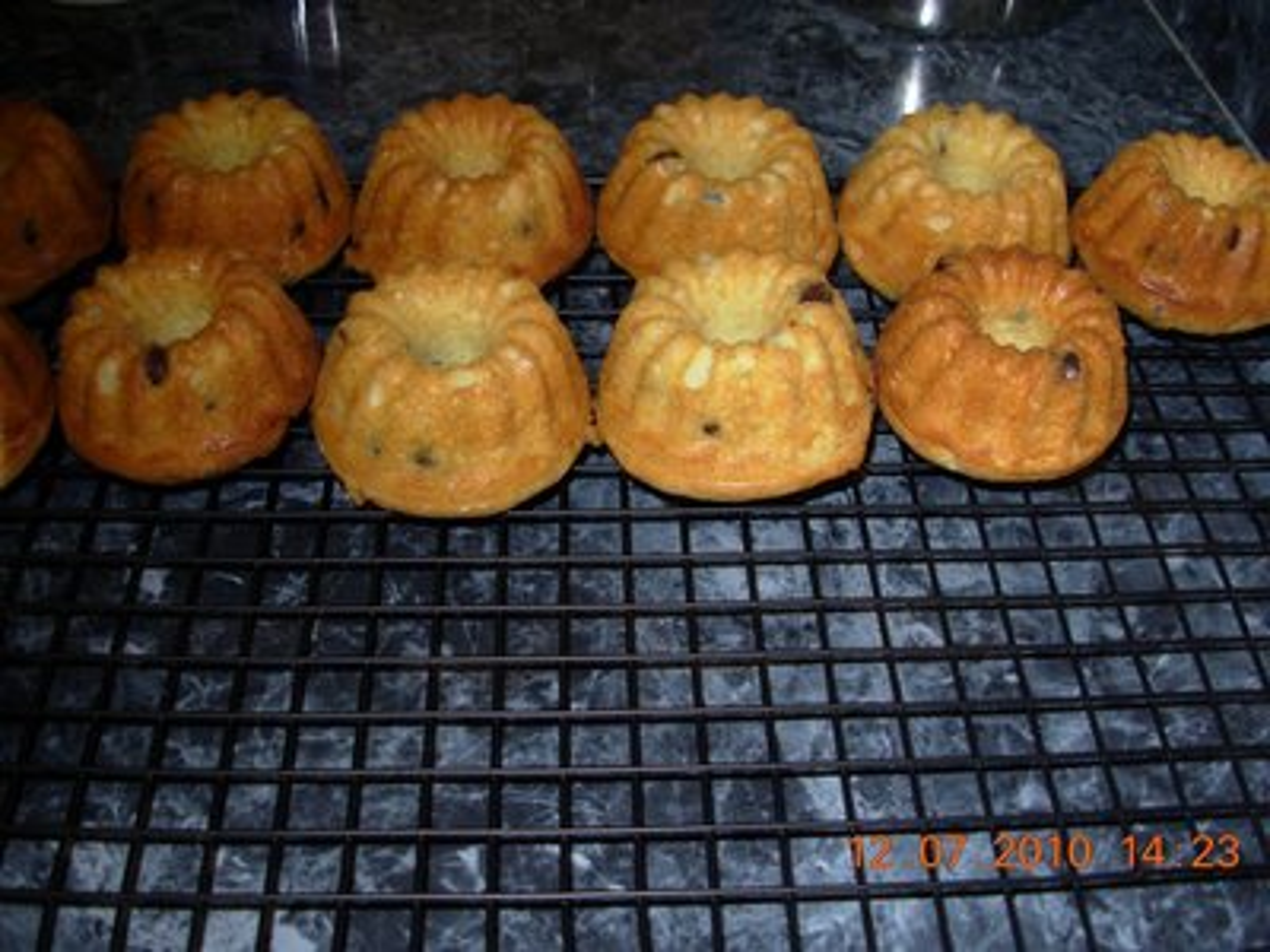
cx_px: 635
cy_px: 476
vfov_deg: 37.7
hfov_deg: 49.0
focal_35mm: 38
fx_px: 1394
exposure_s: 1/32
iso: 50
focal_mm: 6.3
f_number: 2.9
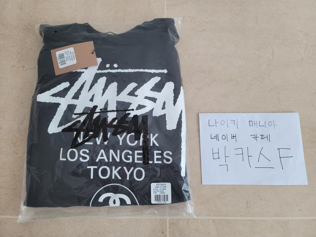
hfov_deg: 69.4
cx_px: 158
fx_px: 228
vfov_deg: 54.9
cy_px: 118
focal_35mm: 25
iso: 40
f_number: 1.8
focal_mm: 7
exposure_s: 1/119
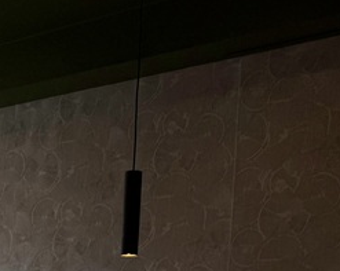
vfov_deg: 14.3
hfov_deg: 19.3
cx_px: -43
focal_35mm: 95
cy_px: 487
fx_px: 955
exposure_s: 1/100
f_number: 1.78
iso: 64
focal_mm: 6.76
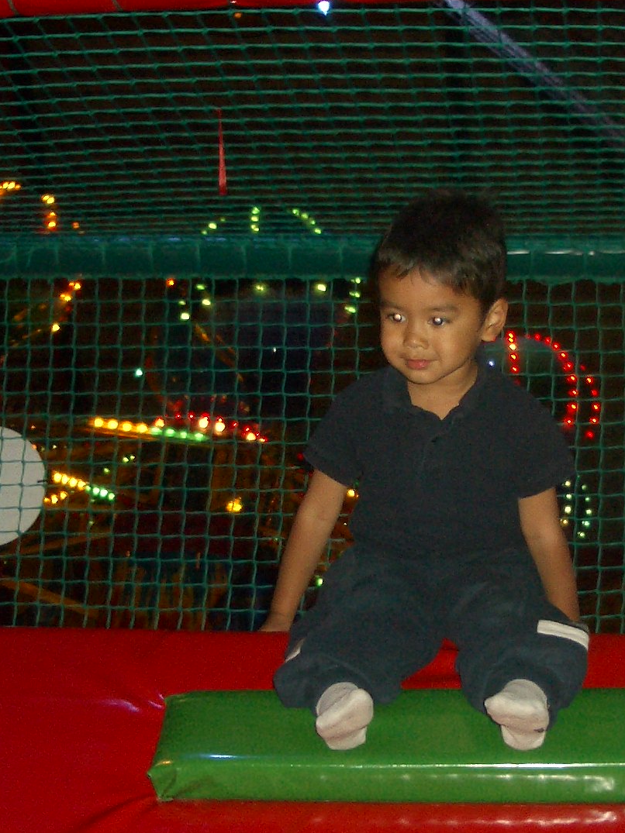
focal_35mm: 75
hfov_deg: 19.6
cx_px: 409
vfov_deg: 26.0
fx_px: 1806
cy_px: 452
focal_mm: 5.8
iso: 100
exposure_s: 1/60
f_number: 2.6
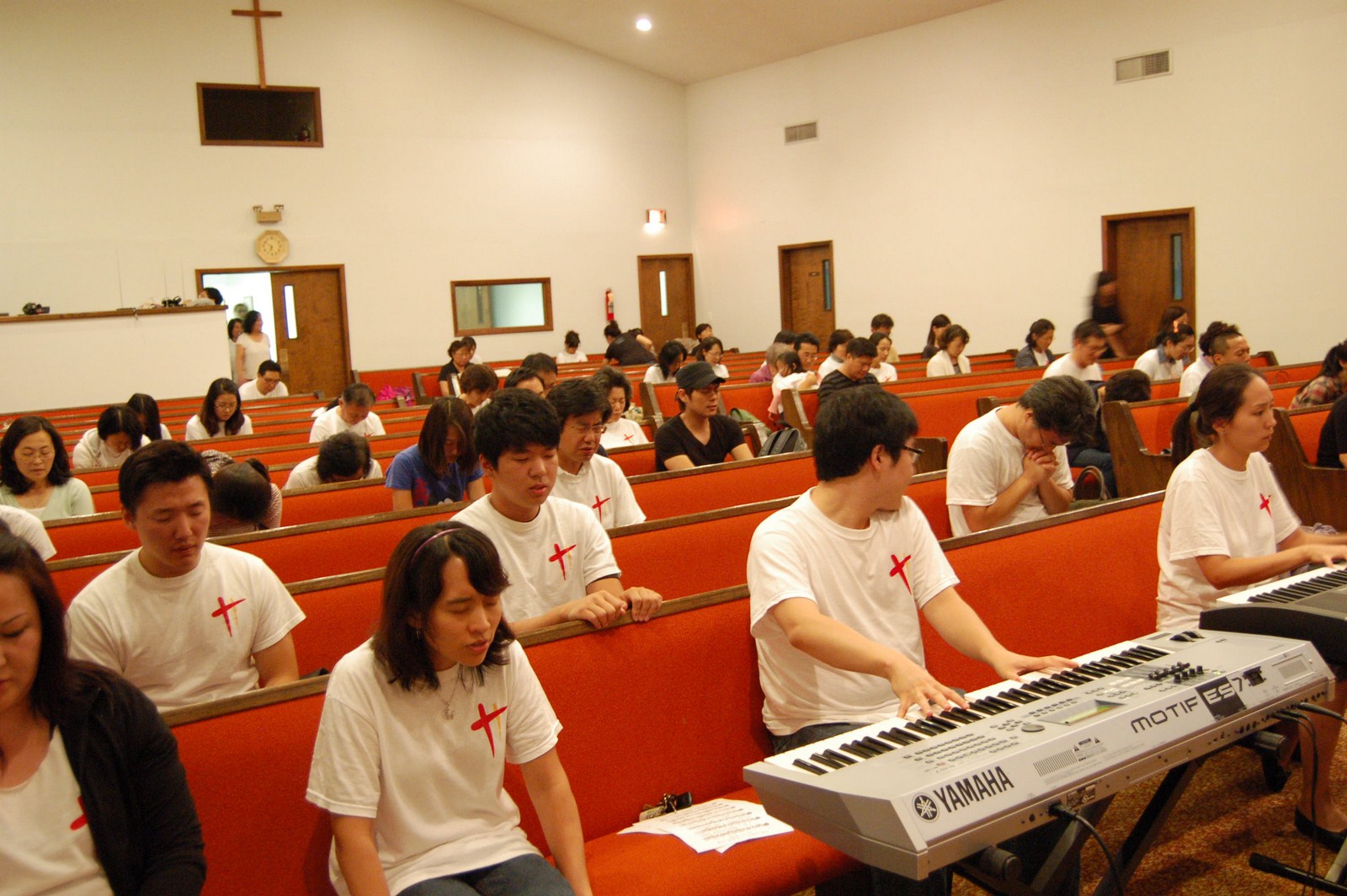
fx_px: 1290
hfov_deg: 55.1
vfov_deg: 38.3
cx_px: 674
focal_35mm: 34
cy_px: 448
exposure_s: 1/8
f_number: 3.8
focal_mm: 23
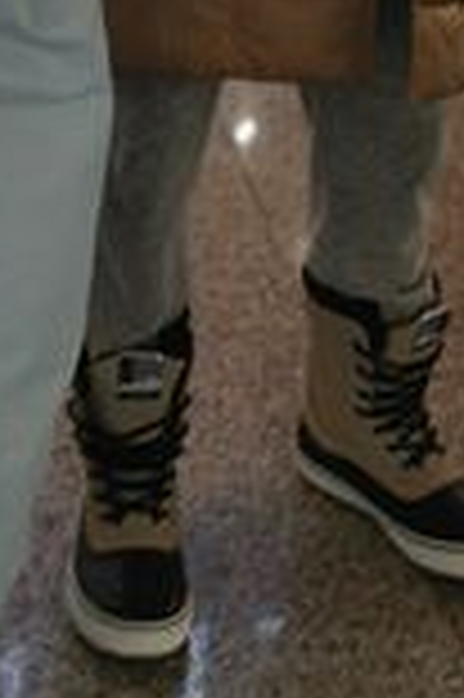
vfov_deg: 17.3
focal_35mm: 109
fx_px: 2112
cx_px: 162
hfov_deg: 12.5
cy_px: -279
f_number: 1.8
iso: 80
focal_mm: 4.75
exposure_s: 1/100
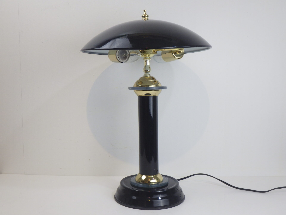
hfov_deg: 44.8
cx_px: 143
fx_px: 347
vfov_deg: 34.3
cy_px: 108
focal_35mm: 42
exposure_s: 1/30
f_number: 4.2
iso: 125
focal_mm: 7.5
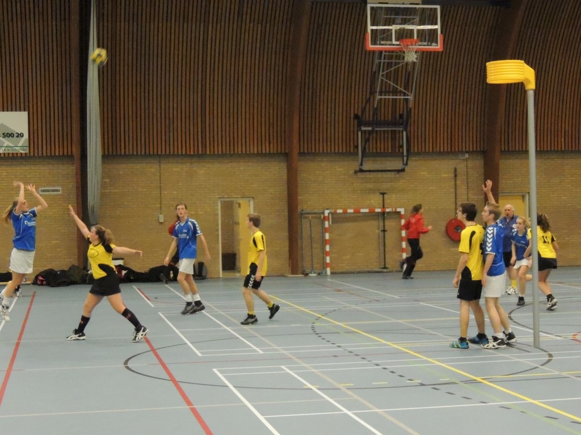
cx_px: 290
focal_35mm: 70
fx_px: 1175
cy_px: 218
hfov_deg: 27.8
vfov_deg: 21.0
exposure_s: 1/100
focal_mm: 12.4
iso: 3200
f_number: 4.3
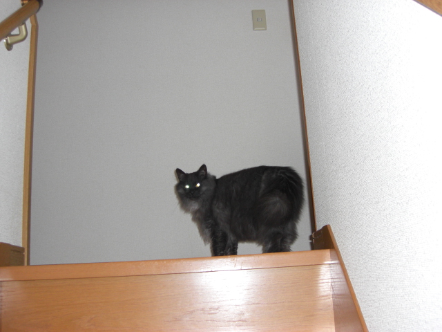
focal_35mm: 38
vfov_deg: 37.7
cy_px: 166
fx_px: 485
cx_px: 221
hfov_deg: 49.0
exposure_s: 1/60
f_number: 2.8
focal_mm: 7.9
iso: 200
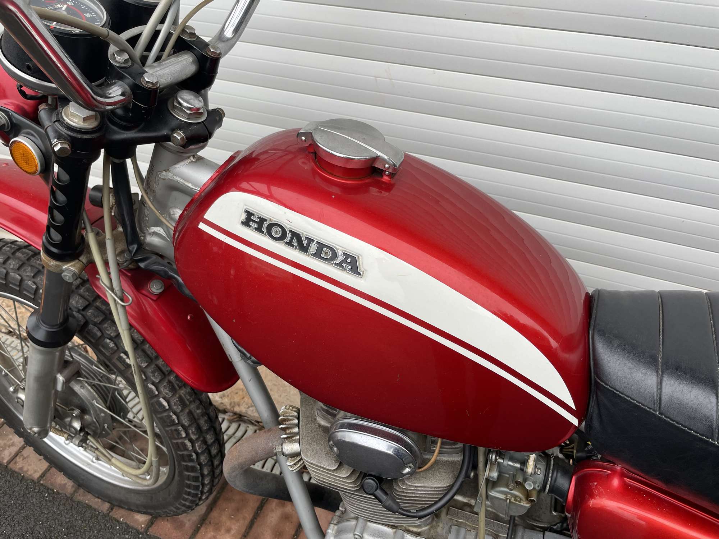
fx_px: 540
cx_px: 360
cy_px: 270
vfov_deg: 53.1
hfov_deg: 67.3
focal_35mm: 26
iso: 32
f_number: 1.6
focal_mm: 4.2
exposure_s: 1/209
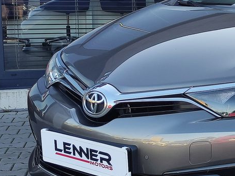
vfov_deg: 24.4
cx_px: 275
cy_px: 85
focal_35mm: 60
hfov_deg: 28.4
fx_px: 407
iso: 50
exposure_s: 1/218
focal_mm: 7.01
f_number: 1.69
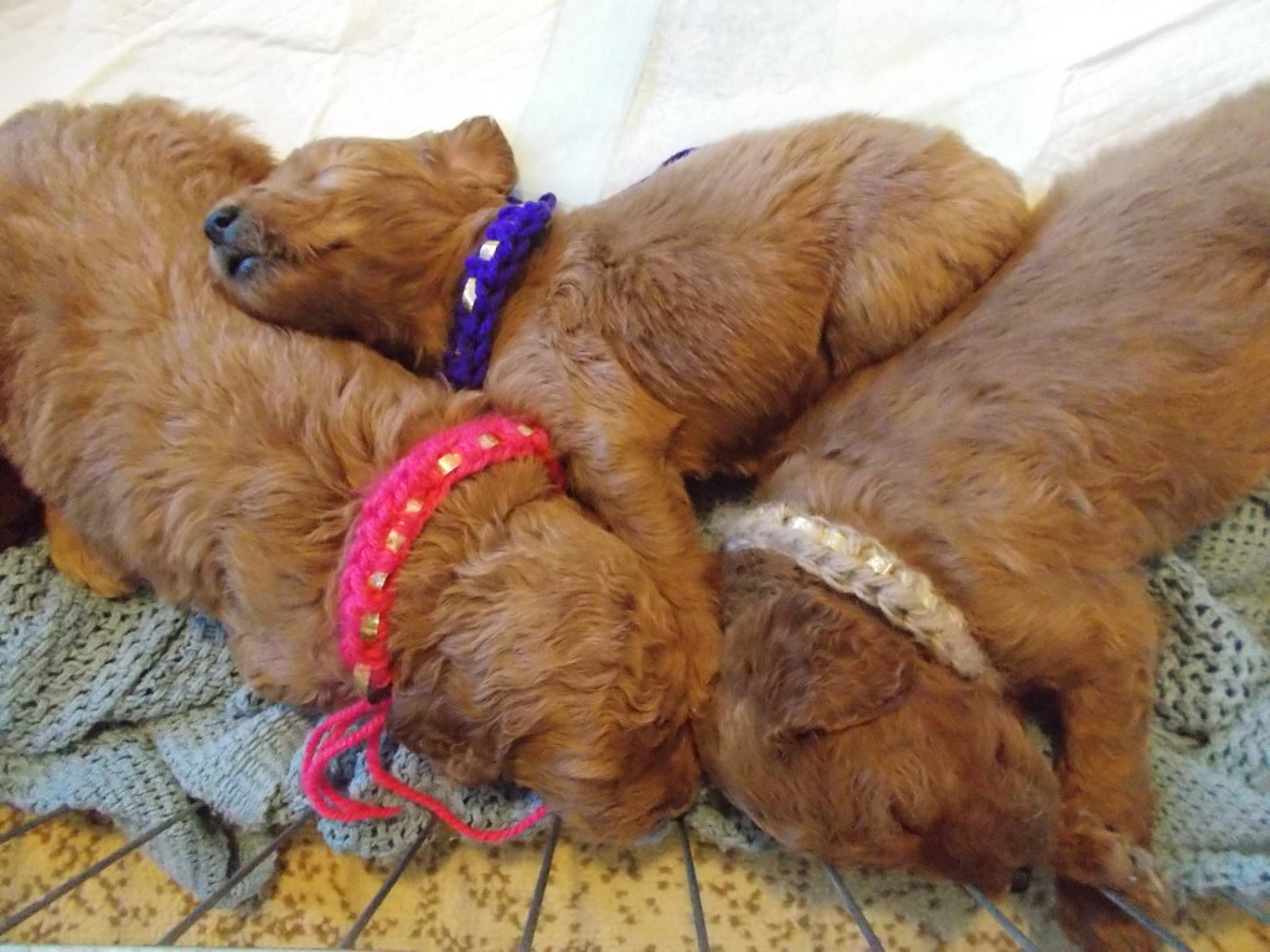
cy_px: 476
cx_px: 635
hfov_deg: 67.3
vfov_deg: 53.1
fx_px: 954
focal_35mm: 26
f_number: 3.2
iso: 1600
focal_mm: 4.6
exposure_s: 1/60
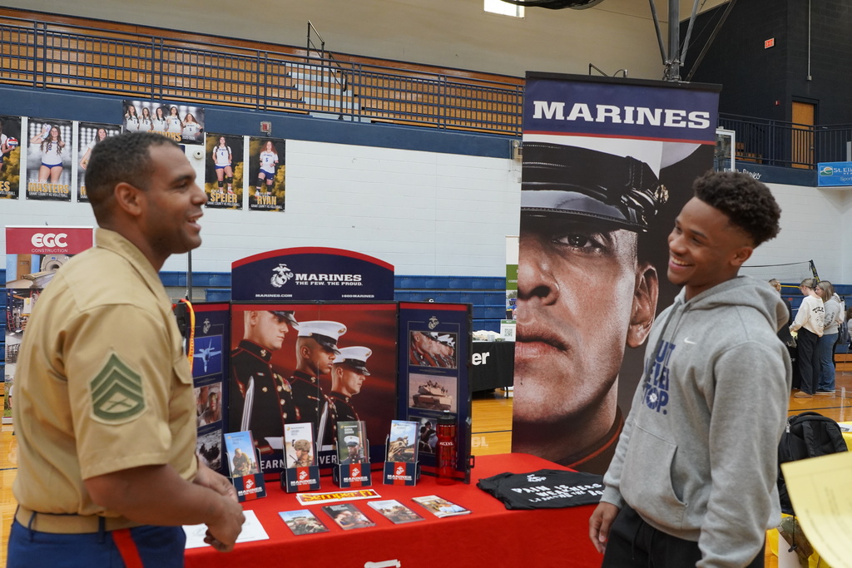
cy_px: 284
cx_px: 426
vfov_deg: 41.7
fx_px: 746
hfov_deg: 59.5
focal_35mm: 32
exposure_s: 1/160
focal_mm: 21
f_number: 4
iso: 1250
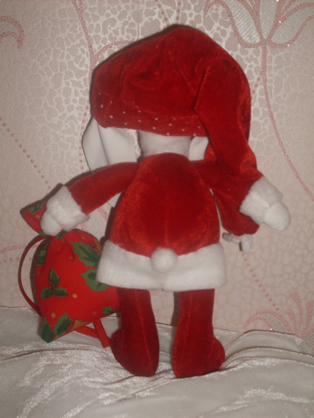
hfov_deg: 24.4
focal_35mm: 60
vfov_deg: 32.2
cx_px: 157
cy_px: 209
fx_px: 725
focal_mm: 9.9
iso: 100
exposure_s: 1/45
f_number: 3.4
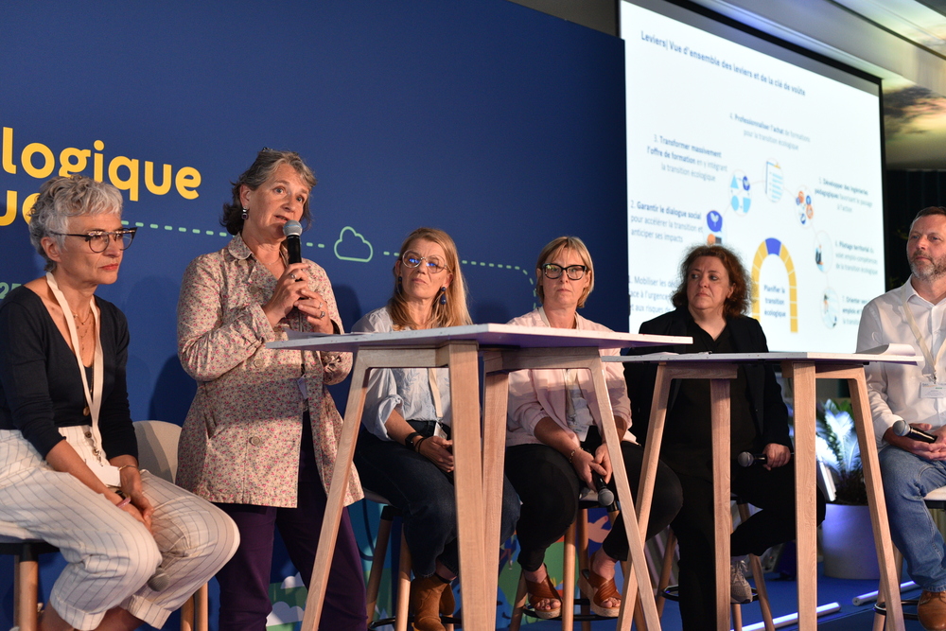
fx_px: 1314
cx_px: 473
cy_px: 316
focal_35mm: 50
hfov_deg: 39.6
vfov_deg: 27.0
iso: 1600
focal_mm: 50
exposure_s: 1/250
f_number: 3.2
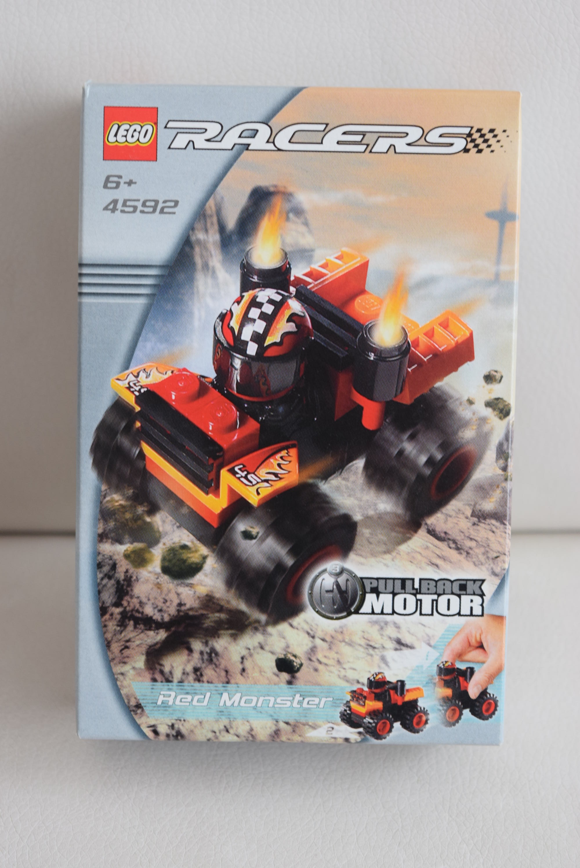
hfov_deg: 16.6
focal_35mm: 82
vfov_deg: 24.6
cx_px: 290
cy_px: 434
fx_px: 1990
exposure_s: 1/60
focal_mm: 55
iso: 640
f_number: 5.6
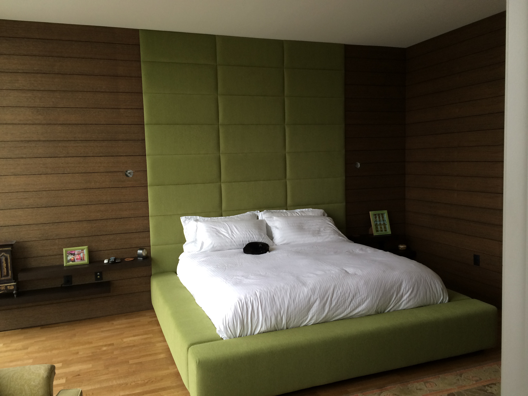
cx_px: 264
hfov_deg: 60.0
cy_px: 198
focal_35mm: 30
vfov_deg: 46.8
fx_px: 458
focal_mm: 4.12
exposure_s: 1/30
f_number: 2.2
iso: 64
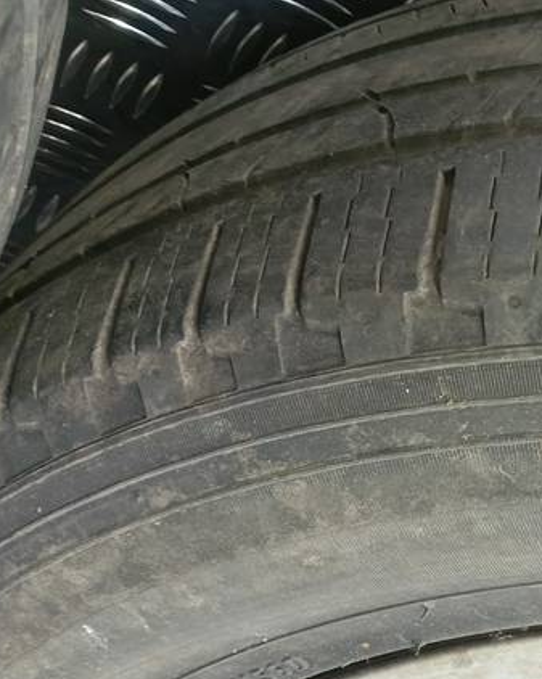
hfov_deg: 20.5
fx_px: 1285
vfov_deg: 29.1
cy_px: 512
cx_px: 809
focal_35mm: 64
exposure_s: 1/33.3
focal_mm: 4.11
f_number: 1.6
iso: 409
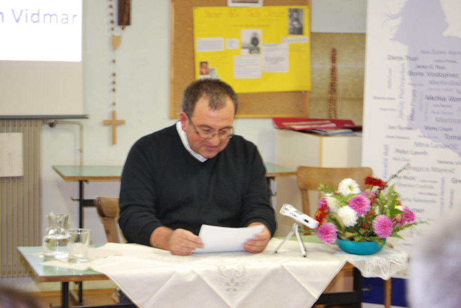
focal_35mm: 82
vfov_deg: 16.6
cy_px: 154
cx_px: 230
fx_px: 1057
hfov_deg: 24.6
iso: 200
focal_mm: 55
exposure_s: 1/5
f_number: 4
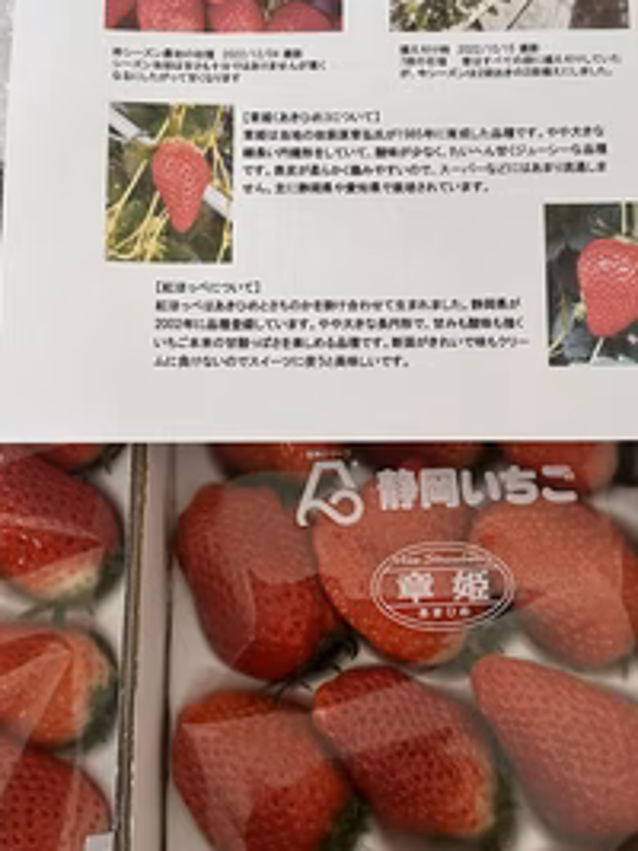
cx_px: 325
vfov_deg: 51.2
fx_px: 885
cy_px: 373
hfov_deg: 39.6
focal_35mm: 36
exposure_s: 1/50
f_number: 1.78
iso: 250
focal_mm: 6.86
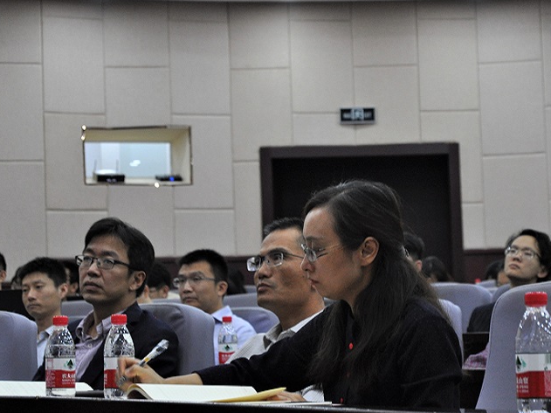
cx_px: 238
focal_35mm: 91
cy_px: 208
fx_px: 1441
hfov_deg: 21.6
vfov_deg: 16.3
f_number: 5.6
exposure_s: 1/30
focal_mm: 55
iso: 900
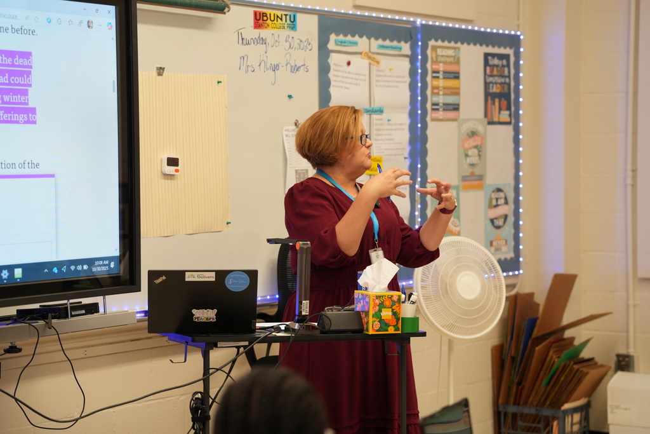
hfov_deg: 21.5
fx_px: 1714
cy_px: 217
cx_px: 325
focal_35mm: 95
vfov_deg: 14.4
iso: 1250
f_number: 4
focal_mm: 94.9
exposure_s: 1/160
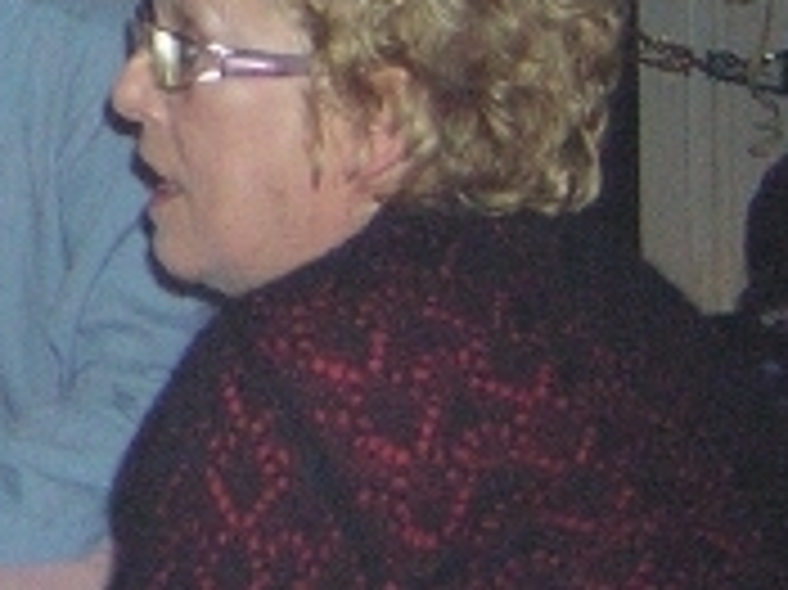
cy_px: -117
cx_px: -428
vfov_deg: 7.4
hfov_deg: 9.6
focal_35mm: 199
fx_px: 4527
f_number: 3.3
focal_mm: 7.6
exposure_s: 1/60.1
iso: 200
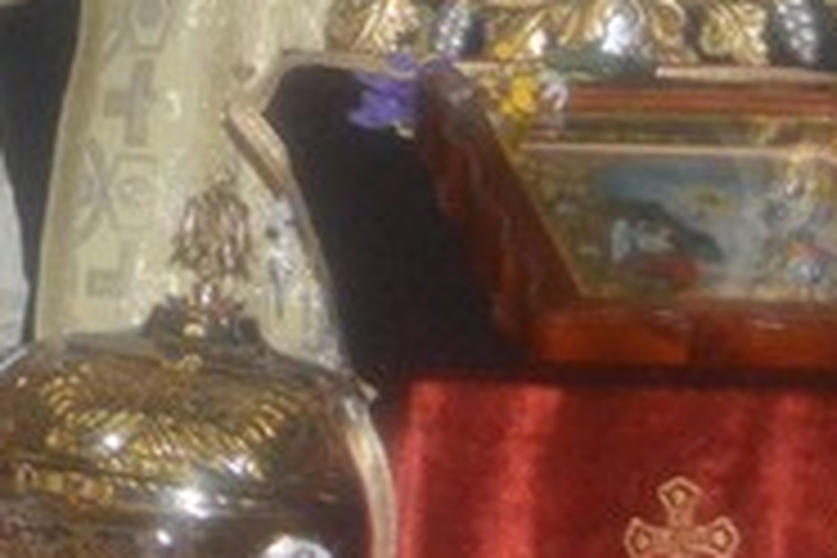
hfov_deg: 9.1
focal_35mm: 218
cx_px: -639
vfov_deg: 6.1
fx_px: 5068
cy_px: -594
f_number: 4.5
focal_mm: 30
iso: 3200
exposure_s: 1/60
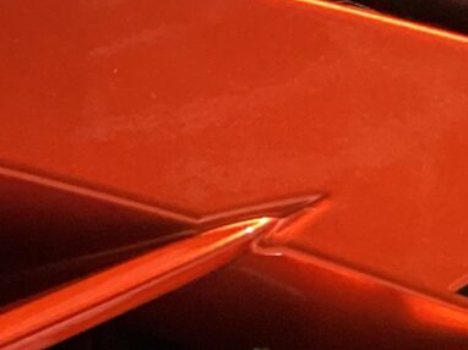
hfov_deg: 12.0
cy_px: 420
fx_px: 2108
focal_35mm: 156
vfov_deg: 9.4
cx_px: -255
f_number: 2.4
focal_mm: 3.3
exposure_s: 1/30
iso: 400
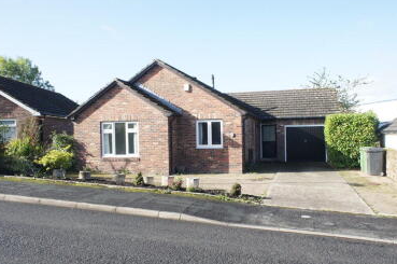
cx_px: 209
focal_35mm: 31
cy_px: 141
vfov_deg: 42.2
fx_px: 341
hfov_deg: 60.3
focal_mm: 16
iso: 200
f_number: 6.3
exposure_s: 1/200
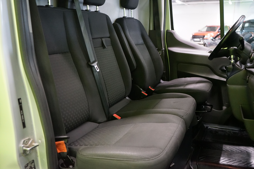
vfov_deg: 38.9
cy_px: 84
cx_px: 127
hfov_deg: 55.8
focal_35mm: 34
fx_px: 240
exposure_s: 1/100
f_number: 4
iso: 6400
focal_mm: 34
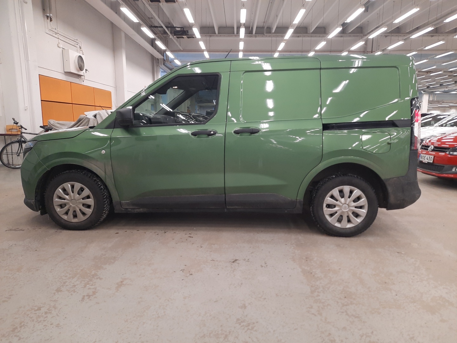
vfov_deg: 54.9
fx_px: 330
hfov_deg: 69.4
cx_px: 228
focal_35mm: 25
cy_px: 172
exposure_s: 1/50
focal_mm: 4.6
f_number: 2
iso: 200
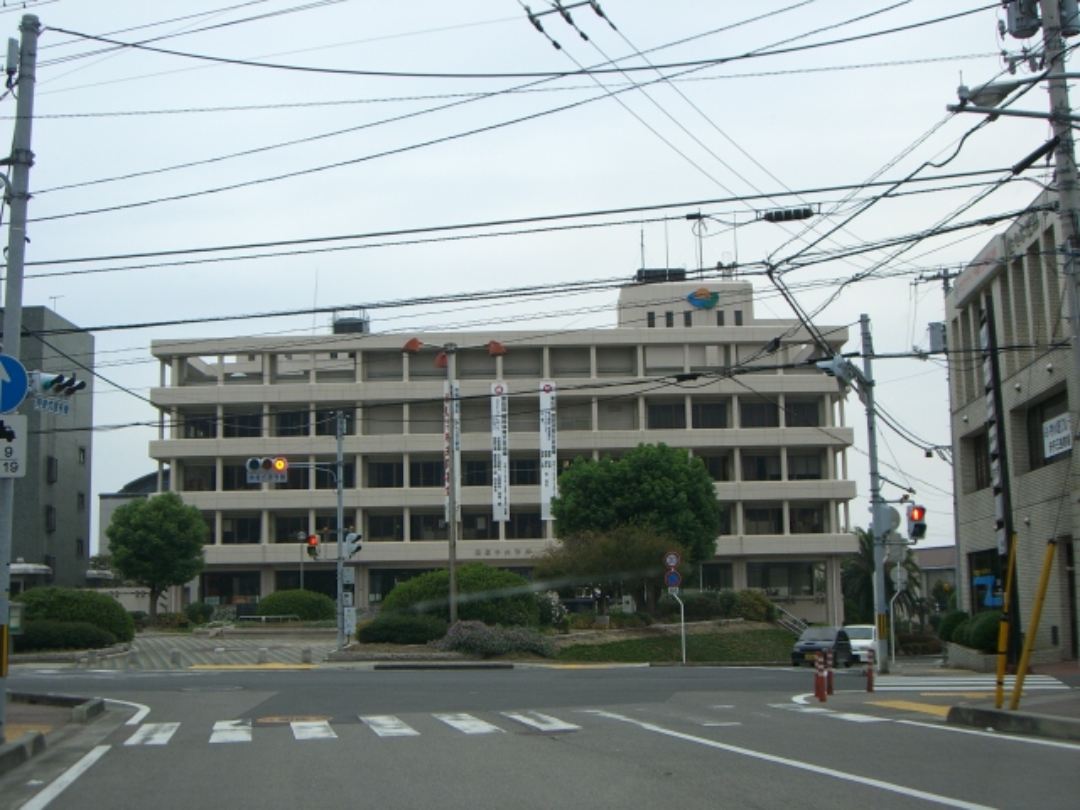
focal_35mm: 47
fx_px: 1466
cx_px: 540
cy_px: 405
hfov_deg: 40.4
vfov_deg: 30.9
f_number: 3
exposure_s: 1/160
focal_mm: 7.6
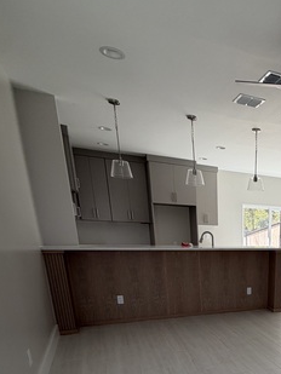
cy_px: 335
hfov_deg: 42.3
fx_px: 314
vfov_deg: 54.0
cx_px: 275
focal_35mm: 29
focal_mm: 2.22
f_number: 2.2
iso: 50
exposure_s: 1/121
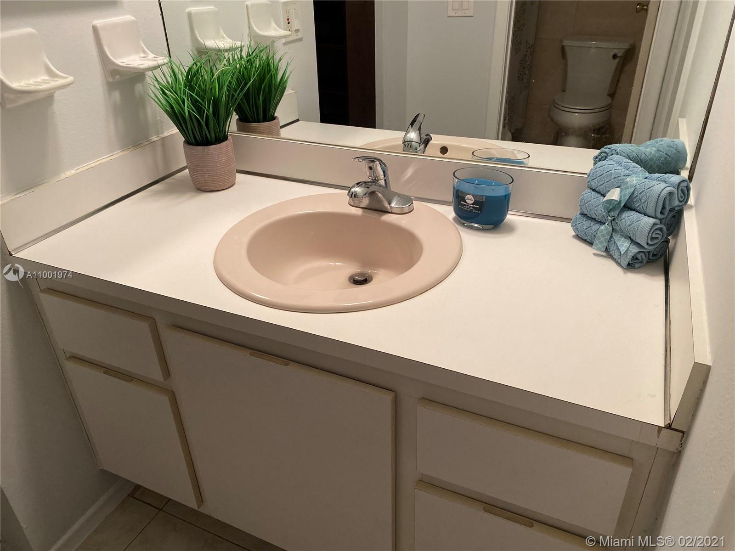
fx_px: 552
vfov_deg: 53.1
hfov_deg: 67.3
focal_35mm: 26
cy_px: 276
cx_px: 368
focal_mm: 4.25
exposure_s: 1/60
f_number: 1.8
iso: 250
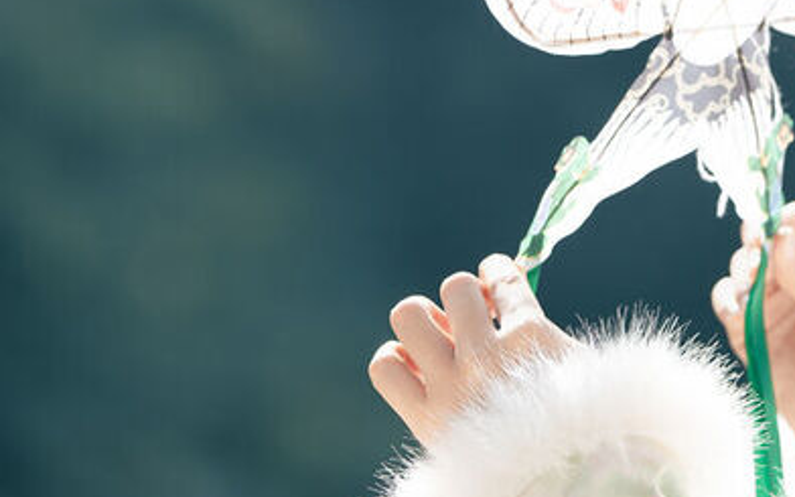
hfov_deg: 5.9
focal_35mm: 355
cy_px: 69
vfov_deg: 3.7
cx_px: 771
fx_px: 7692
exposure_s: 1/400
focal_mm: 130
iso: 100
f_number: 3.5
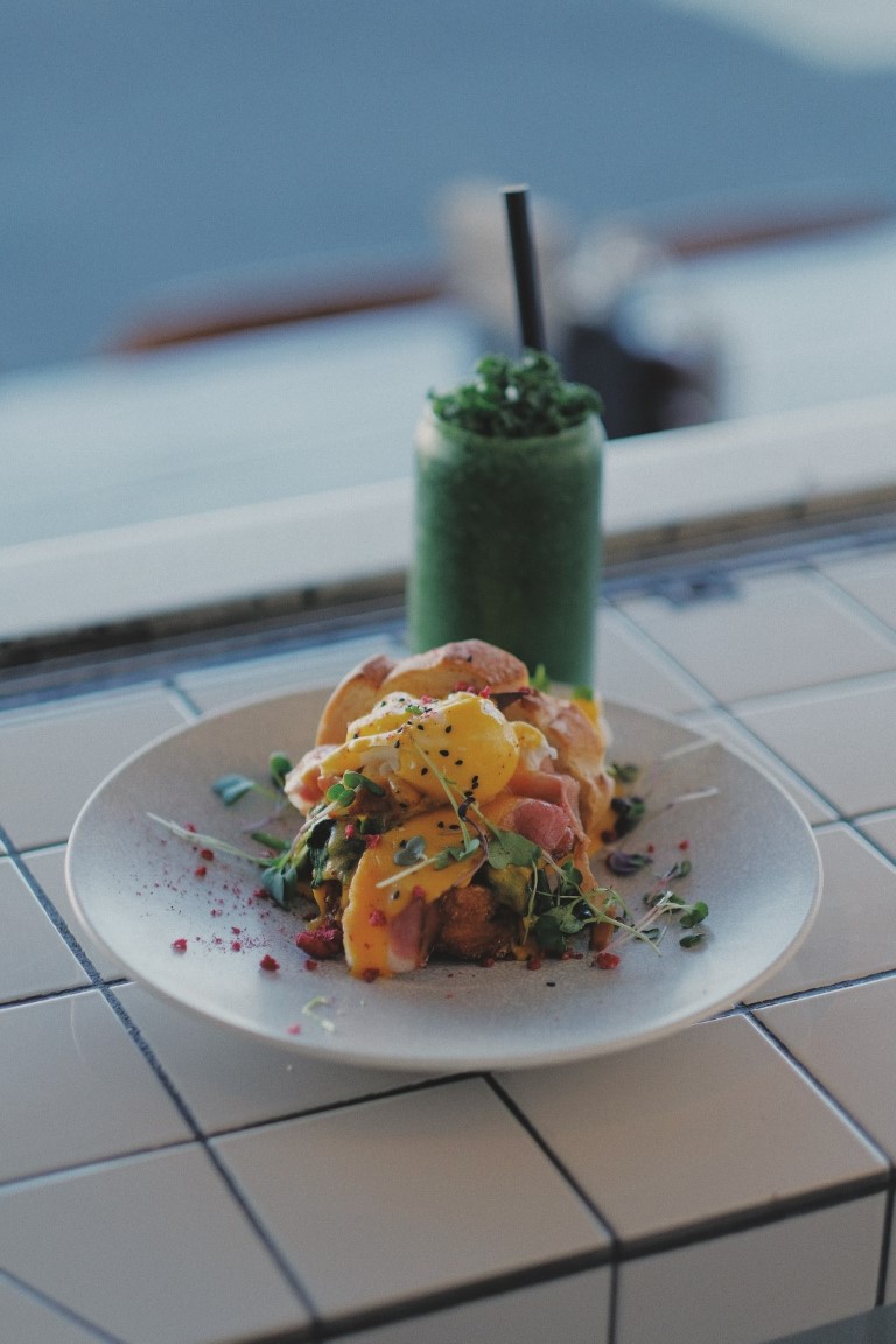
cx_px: 448
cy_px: 672
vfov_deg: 24.2
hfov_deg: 16.3
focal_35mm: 84
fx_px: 3136
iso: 800
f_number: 1.2
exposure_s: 1/3000
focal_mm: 56
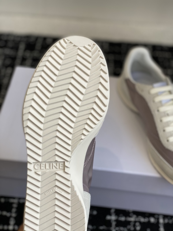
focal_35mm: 52
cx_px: 86
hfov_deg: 28.0
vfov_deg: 36.8
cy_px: 116
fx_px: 347
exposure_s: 1/264
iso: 20
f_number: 2
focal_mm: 6
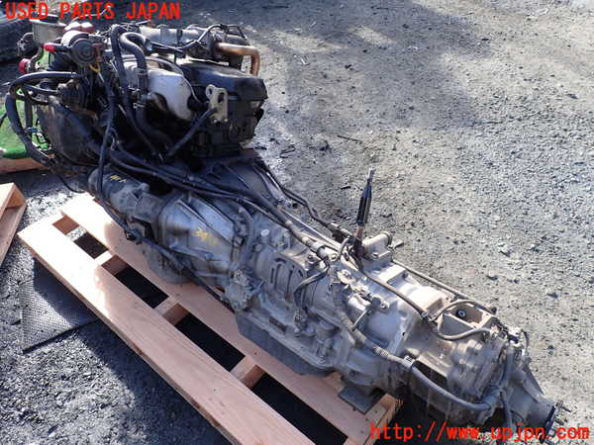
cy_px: 222
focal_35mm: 25
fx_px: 429
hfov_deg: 69.4
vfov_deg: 54.9
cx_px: 297
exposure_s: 1/200
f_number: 2.8
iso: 100
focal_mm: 4.5
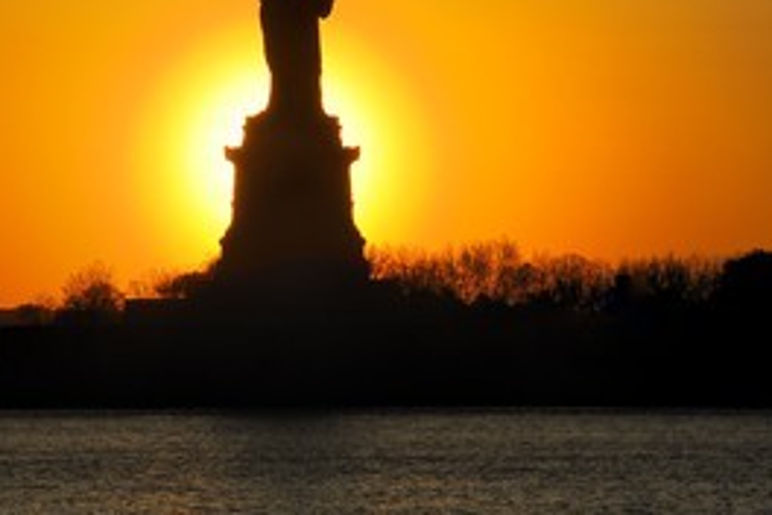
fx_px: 6840
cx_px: 256
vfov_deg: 4.3
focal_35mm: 319
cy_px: 135
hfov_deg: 6.5
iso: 400
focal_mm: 200
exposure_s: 1/640
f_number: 22
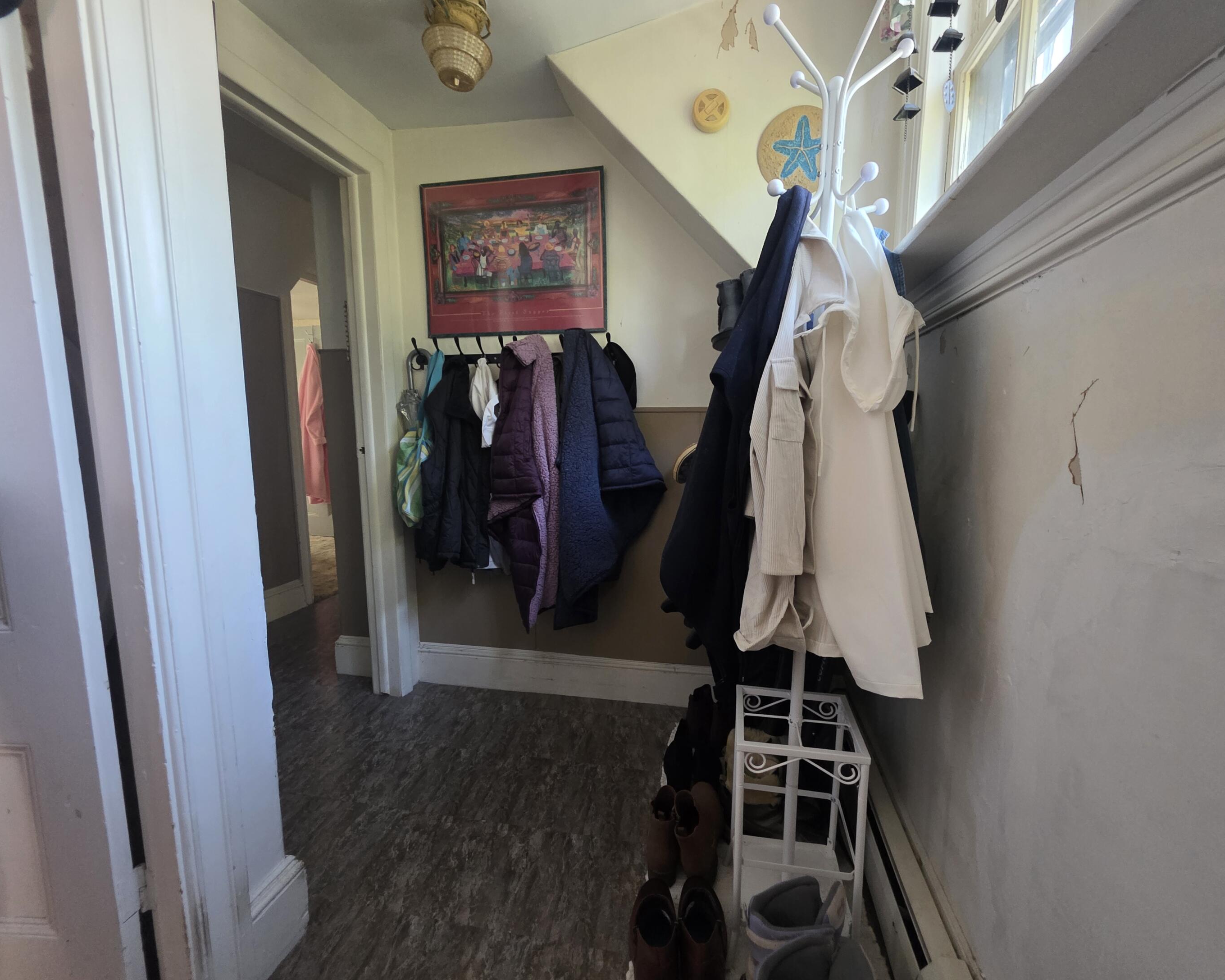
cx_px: 638
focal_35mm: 14
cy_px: 492
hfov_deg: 100.6
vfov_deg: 88.0
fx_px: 508
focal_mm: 2.2
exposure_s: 1/60
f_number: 1.9
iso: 400
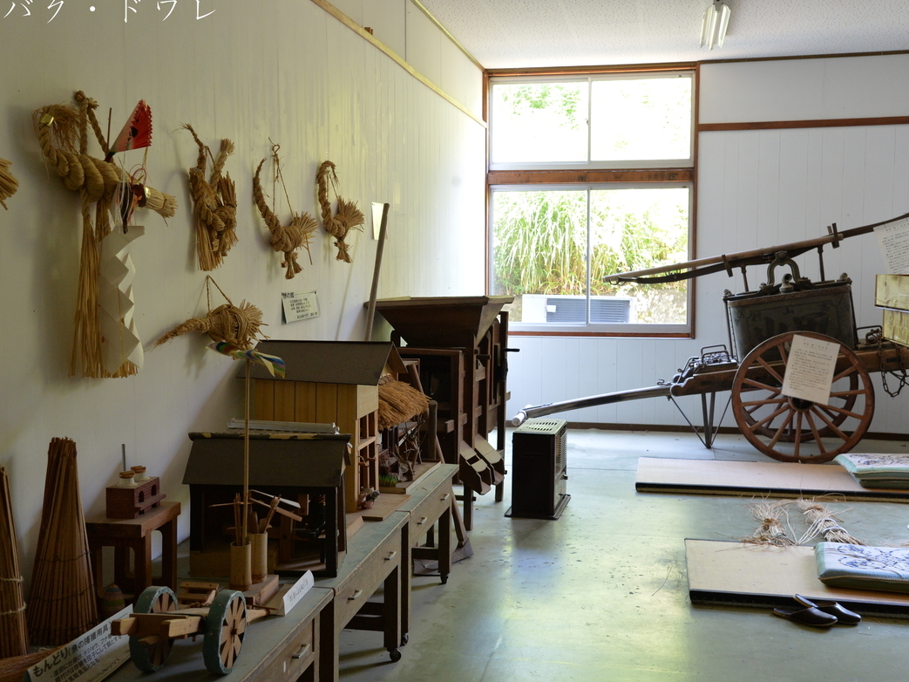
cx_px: 444
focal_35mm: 42
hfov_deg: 44.8
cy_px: 340
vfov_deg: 34.3
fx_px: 1103
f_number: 6.3
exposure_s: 1/80
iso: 2000
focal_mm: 38
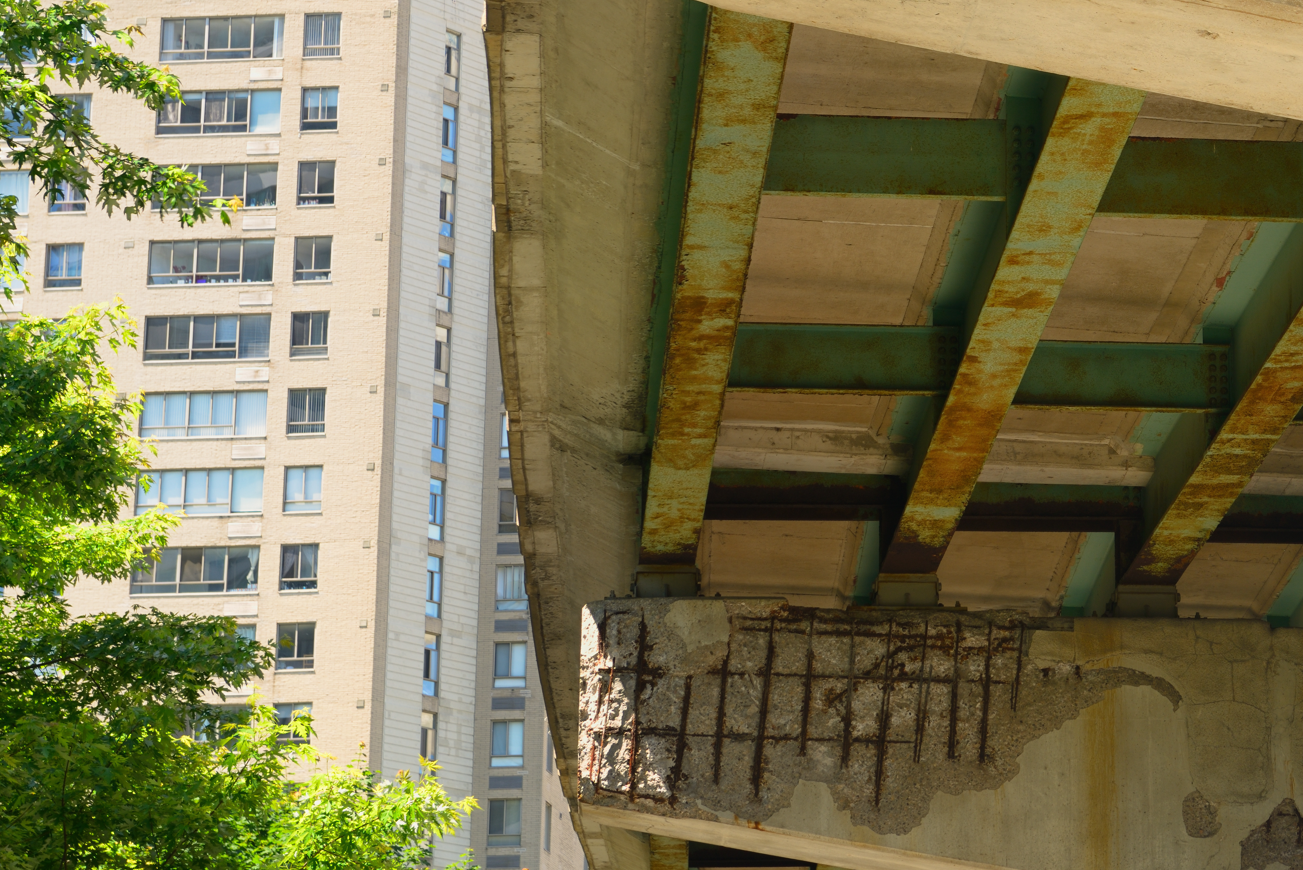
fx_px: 4634
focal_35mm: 128
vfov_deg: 10.7
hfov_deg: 15.9
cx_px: 1116
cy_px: 170
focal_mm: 70
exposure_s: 1/15
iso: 100
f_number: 8
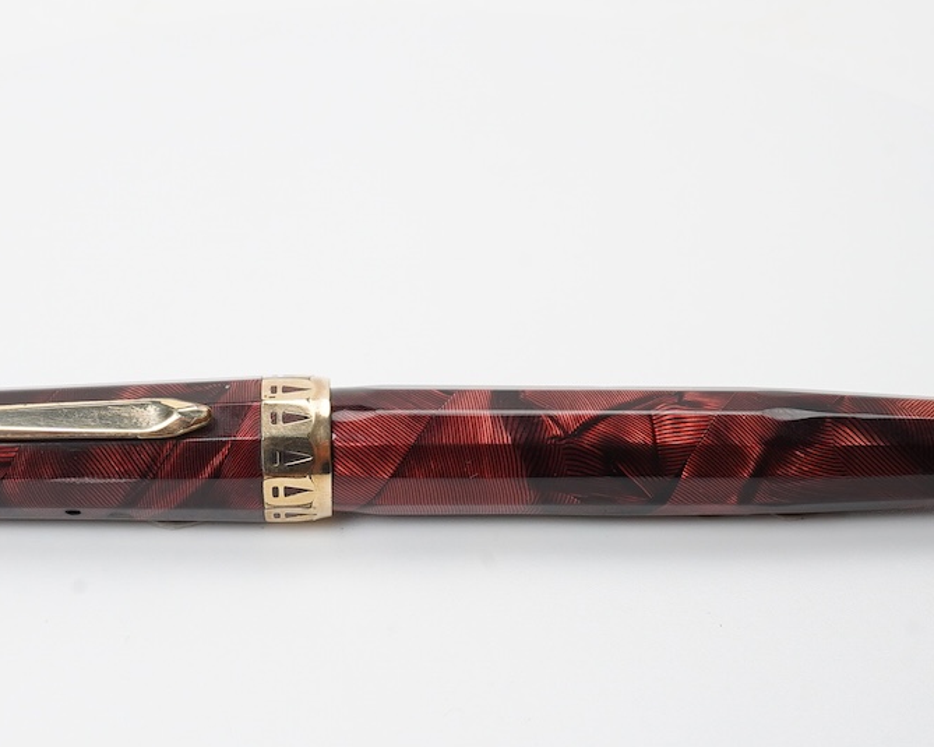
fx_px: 1962
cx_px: 290
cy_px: 447
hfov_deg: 26.6
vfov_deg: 21.5
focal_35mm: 71
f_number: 22
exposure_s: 1/100
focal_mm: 30
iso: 640
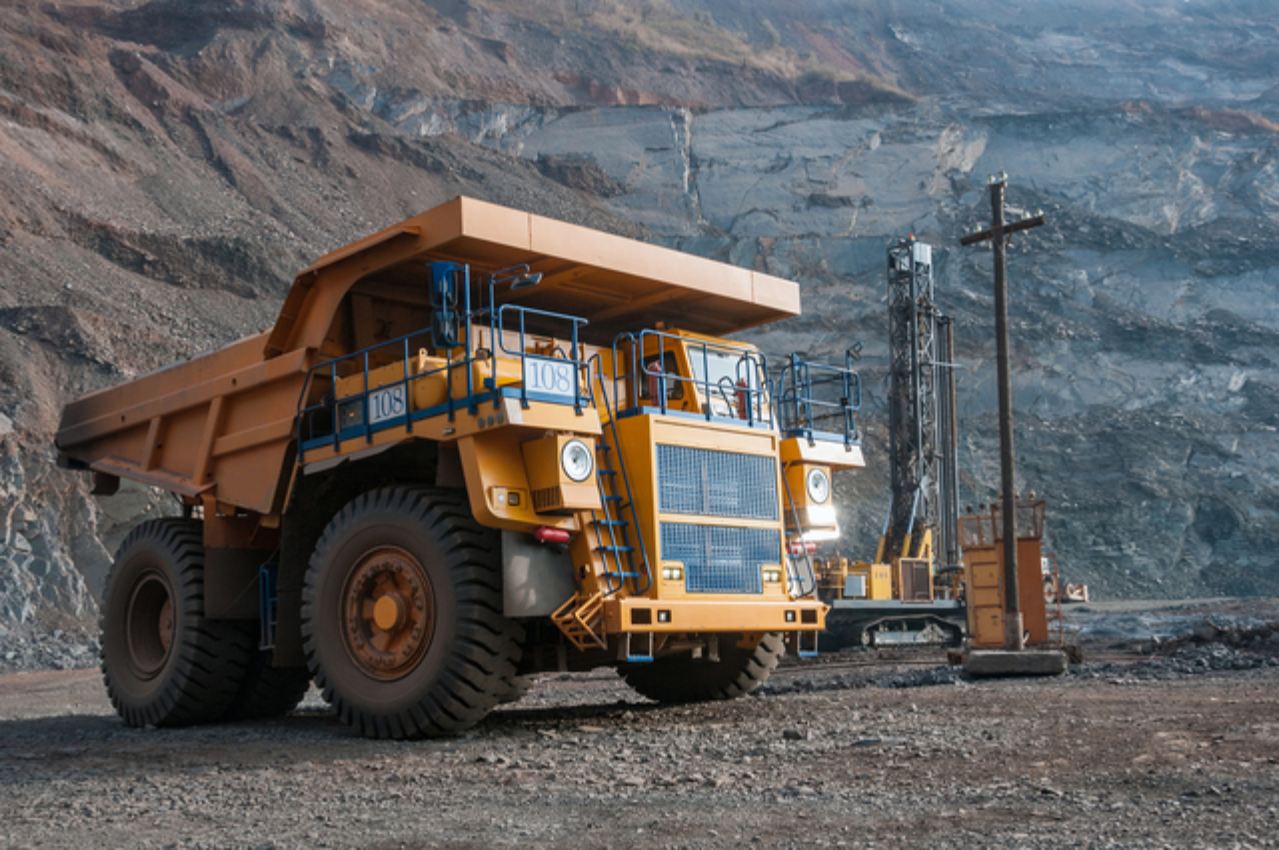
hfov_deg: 46.5
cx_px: 640
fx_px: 1490
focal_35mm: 42
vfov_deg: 31.8
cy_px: 425
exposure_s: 1/320
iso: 200
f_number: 8
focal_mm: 28
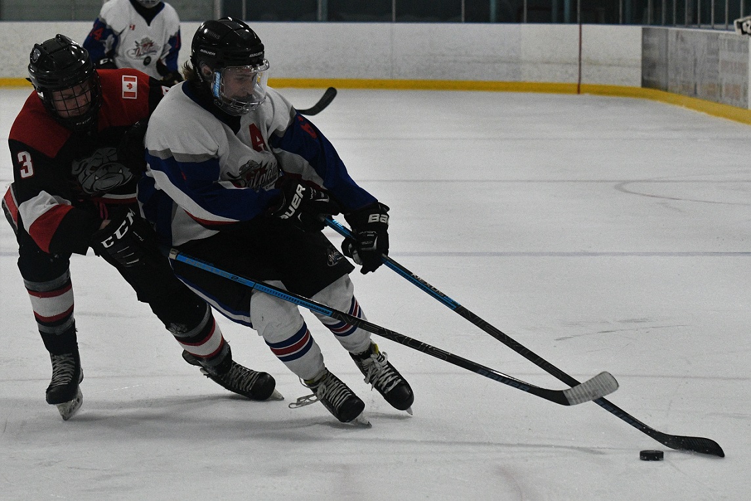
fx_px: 2191
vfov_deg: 13.0
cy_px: 250
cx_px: 376
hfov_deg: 19.5
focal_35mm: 105
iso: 2800
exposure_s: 1/1000
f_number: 4.5
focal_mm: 70
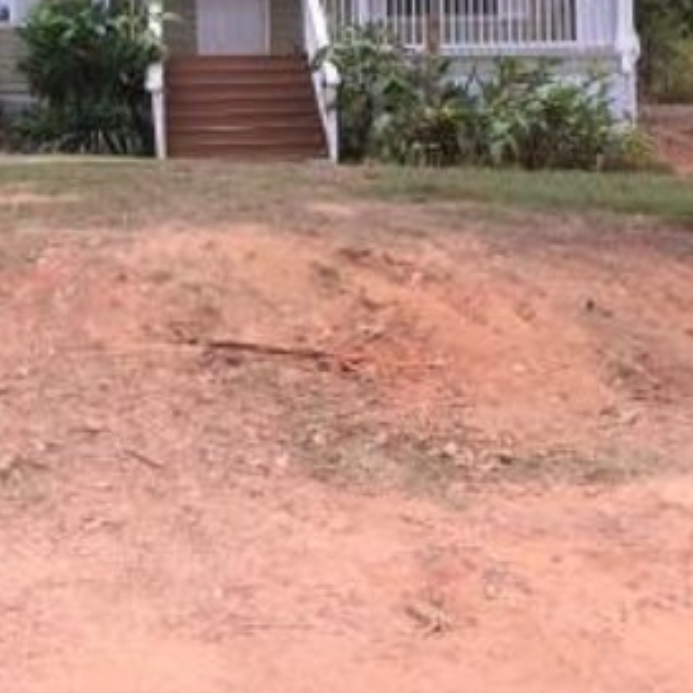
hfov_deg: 28.5
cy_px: 125
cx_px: 140
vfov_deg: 28.4
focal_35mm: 59
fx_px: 1336
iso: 32
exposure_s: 1/287
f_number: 2.2
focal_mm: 4.15
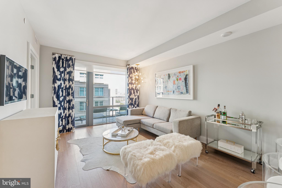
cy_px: 94
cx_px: 141
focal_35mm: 14
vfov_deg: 81.3
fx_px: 110
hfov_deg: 104.2
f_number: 9
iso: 250
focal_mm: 14
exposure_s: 1/6
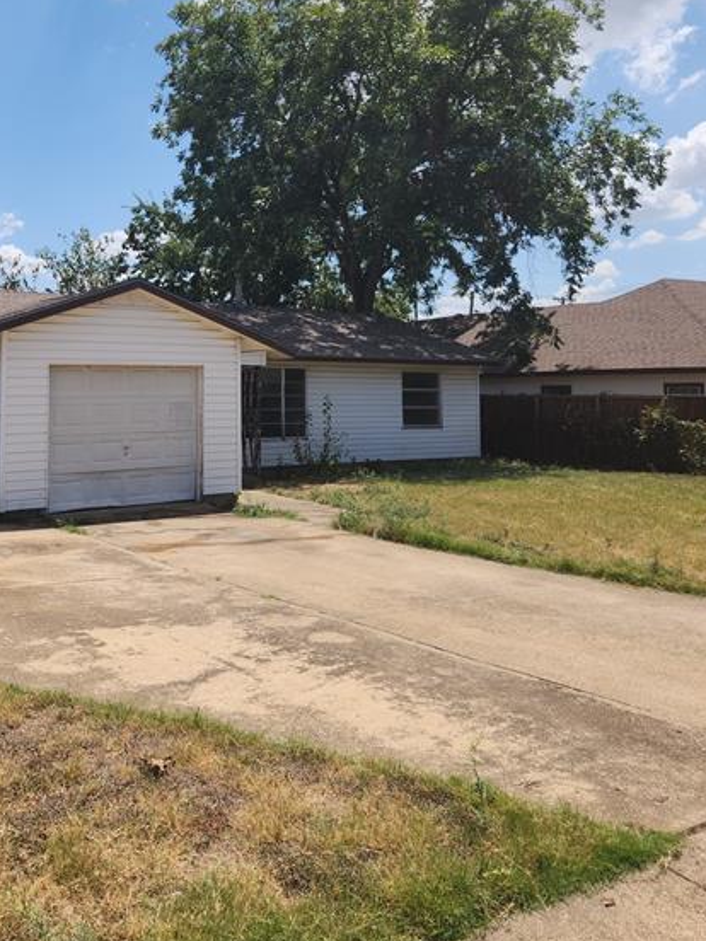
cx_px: 258
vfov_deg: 56.1
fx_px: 870
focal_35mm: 32
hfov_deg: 43.8
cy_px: 349
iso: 20
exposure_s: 1/2157
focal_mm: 5.4
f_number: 1.8
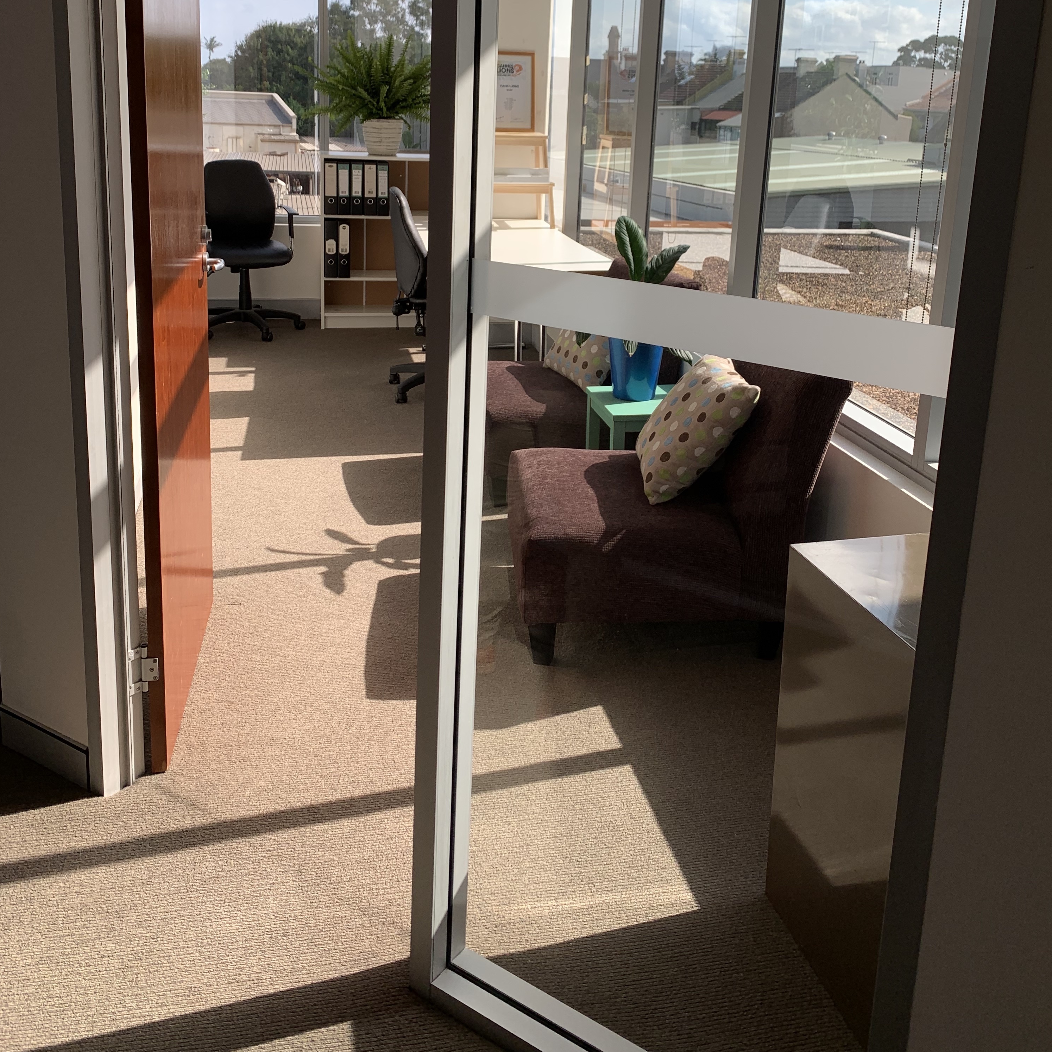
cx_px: 528
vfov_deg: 51.5
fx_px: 1066
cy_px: 348
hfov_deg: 52.5
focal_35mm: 31
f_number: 1.8
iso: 25
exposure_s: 1/270
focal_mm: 4.25
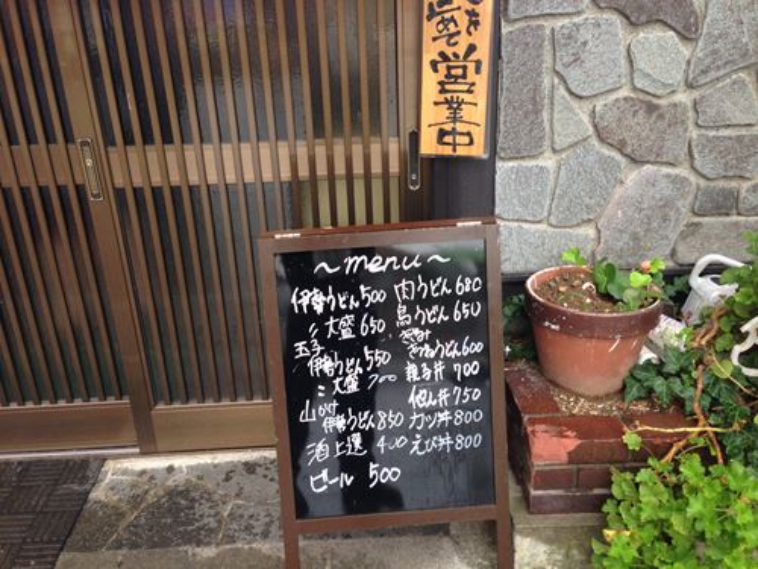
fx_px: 723
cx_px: 379
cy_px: 284
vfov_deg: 42.9
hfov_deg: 55.4
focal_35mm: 33
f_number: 2.4
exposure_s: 1/60
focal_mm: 4.12
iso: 50
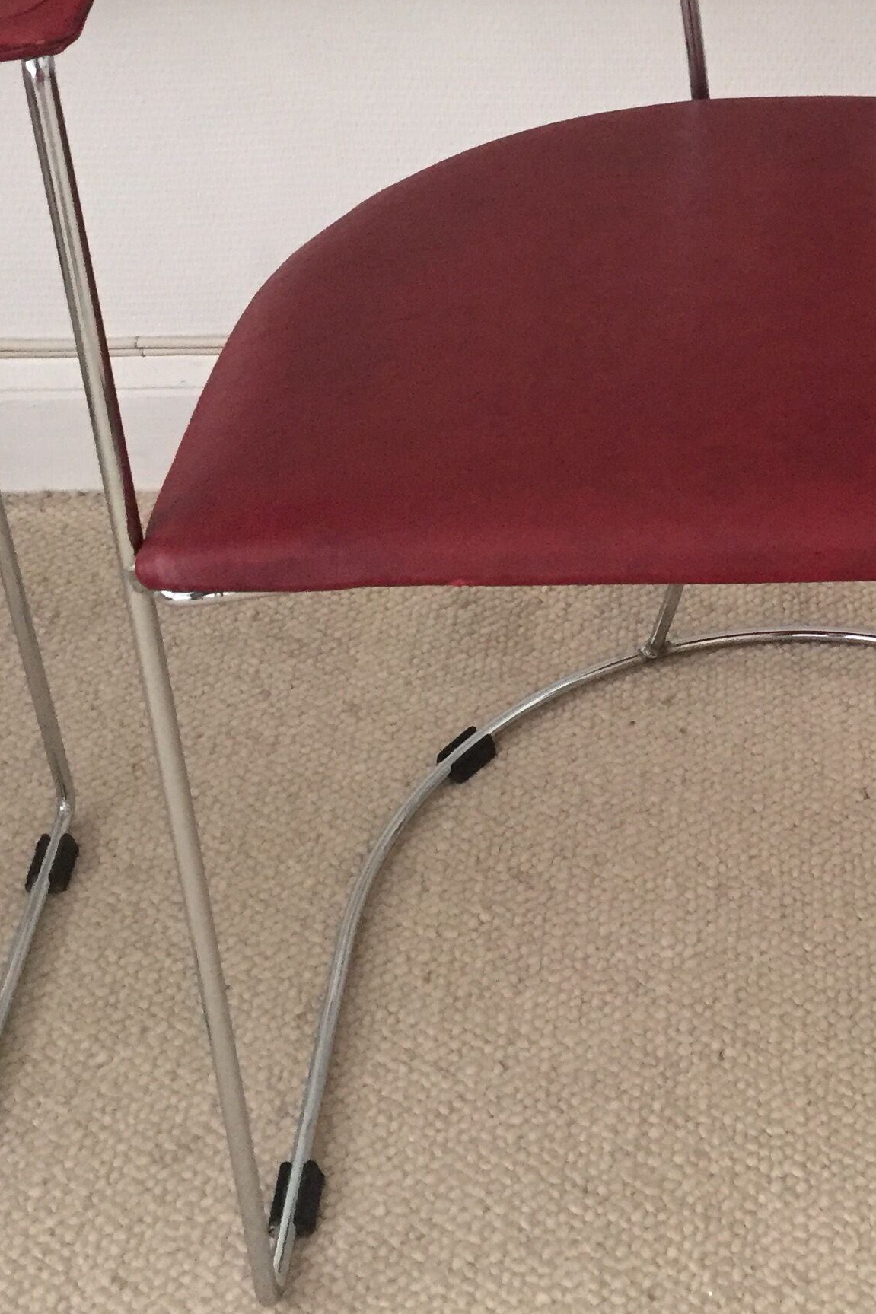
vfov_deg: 33.7
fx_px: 2081
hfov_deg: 23.1
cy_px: 211
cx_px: 817
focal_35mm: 57
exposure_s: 1/33
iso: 250
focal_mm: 4.15
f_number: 2.2
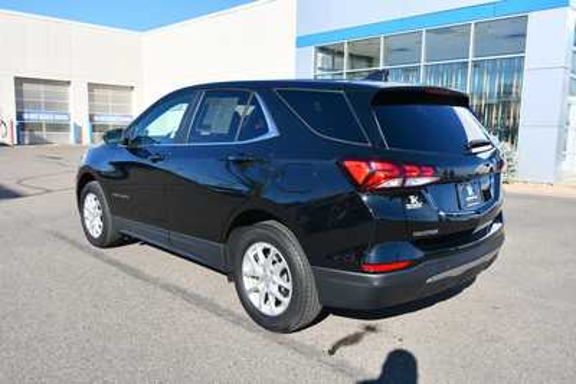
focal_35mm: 30
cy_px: 192
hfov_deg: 61.9
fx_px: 480
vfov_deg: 43.6
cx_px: 288
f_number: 8
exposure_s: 1/250
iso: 125
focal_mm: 20
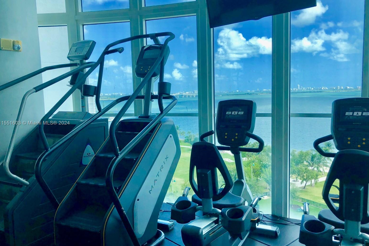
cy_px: 123
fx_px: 307
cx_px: 184
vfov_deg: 43.6
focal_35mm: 30
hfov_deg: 61.9
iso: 20
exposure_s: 1/716
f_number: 1.8
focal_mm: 4
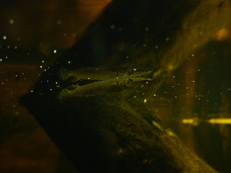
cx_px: 116
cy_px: 86
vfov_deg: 23.3
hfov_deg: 30.7
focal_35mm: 63
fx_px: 420
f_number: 4
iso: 400
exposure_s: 1/8
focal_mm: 10.3
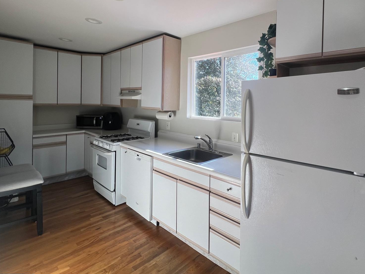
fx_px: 190
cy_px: 105
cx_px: 226
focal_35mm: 18
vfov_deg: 70.5
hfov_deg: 86.2
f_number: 1.8
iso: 32
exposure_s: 1/120
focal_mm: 1.57
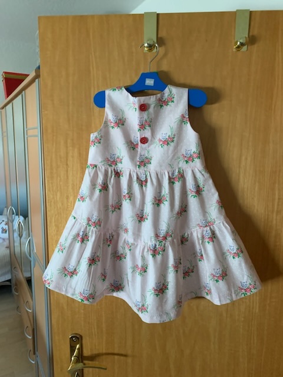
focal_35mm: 26
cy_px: 188
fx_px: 283
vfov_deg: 67.3
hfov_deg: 53.1
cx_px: 142
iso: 400
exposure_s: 1/50
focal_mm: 4.25
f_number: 1.8
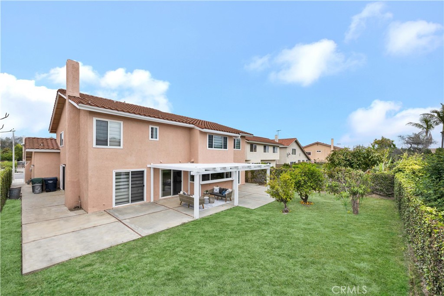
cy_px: 148
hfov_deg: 104.2
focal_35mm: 14
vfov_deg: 81.2
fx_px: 173
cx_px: 222
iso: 200
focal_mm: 14
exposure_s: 1/320
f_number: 9
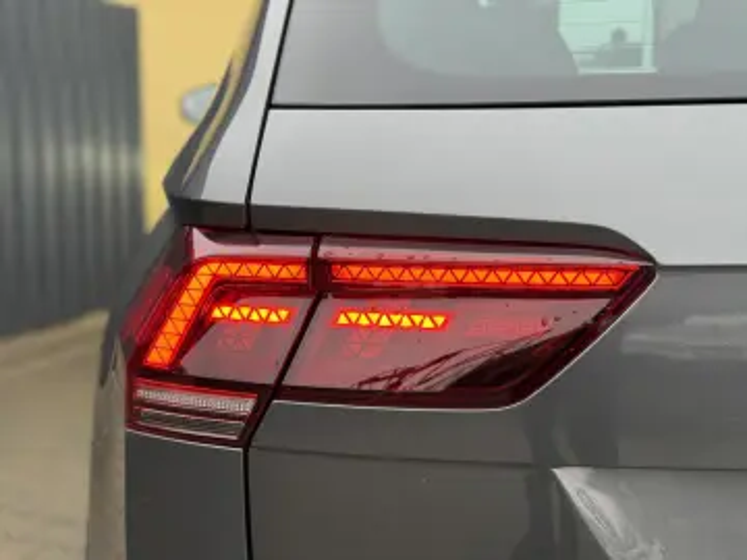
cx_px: 374
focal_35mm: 48
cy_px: 280
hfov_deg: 39.7
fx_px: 1036
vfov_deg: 30.3
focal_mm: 6.76
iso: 80
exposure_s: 1/114
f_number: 1.78
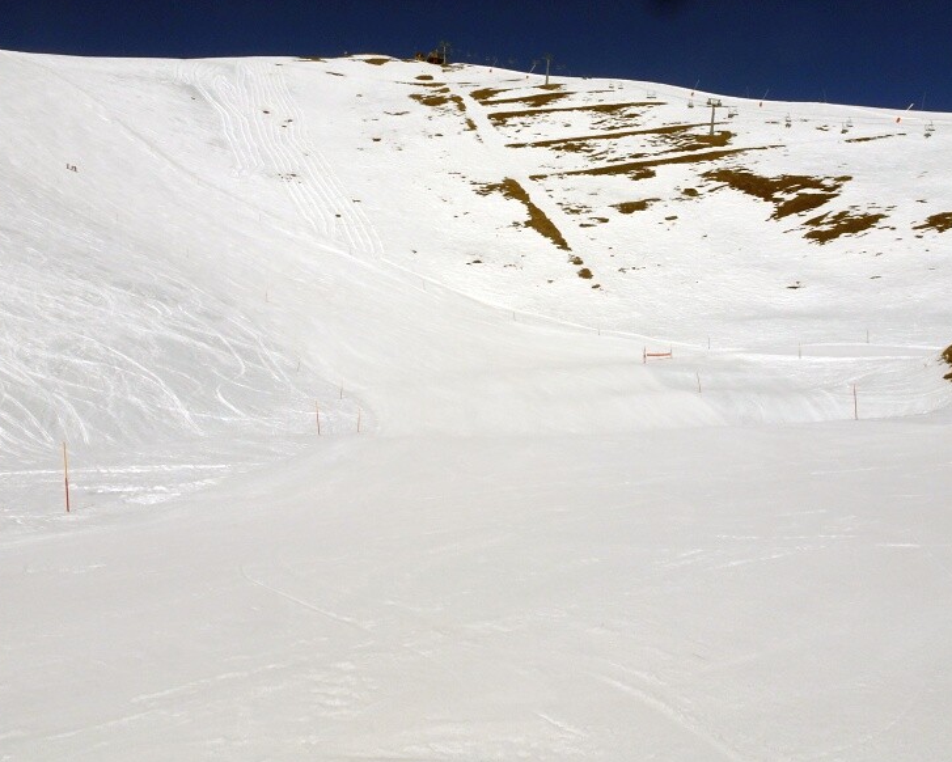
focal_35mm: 33
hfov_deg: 54.2
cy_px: 293
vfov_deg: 44.3
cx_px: 504
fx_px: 930
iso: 80
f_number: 5.6
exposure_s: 1/2000
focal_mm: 4.1
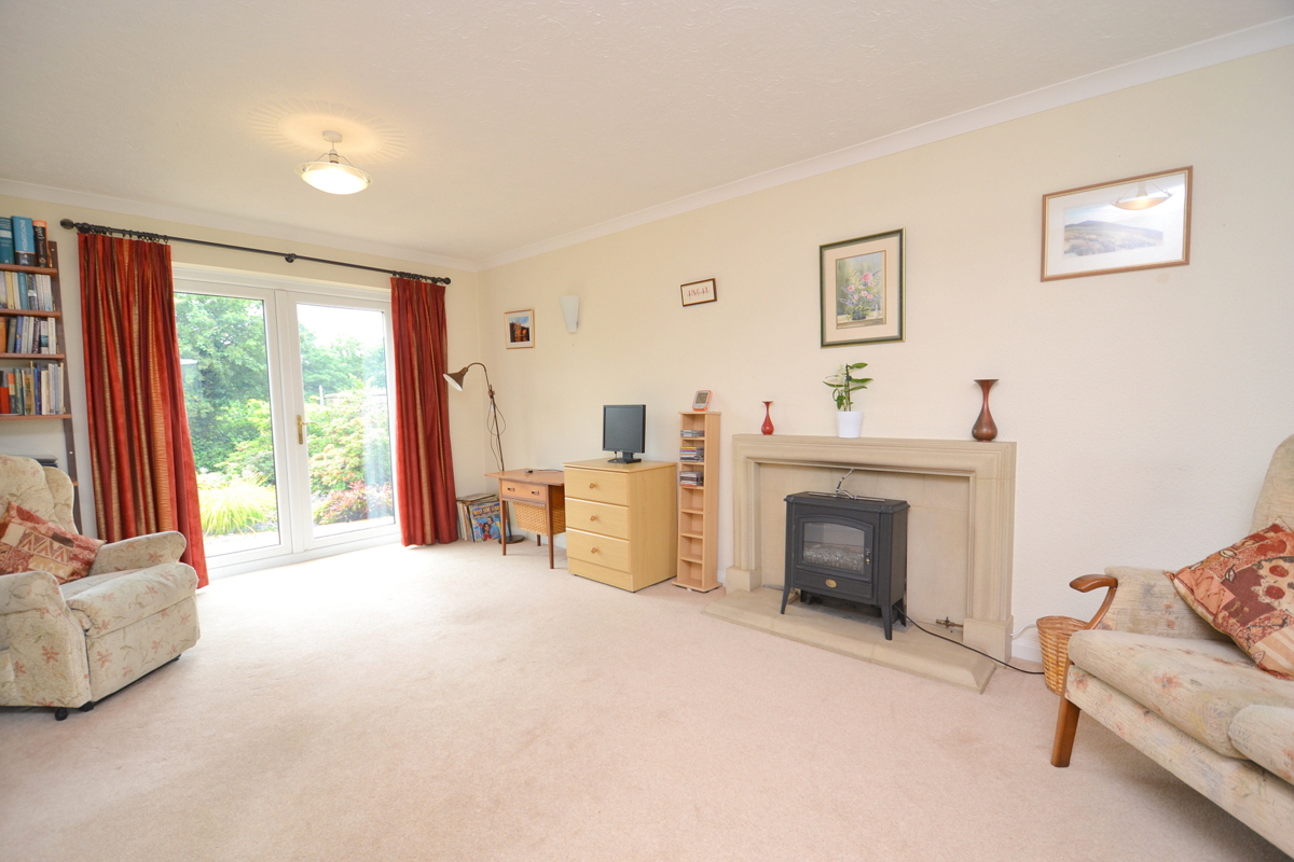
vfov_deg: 77.3
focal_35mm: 15
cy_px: 431
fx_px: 539
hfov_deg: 100.4
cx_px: 647
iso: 220
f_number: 4
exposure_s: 1/60
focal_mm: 10
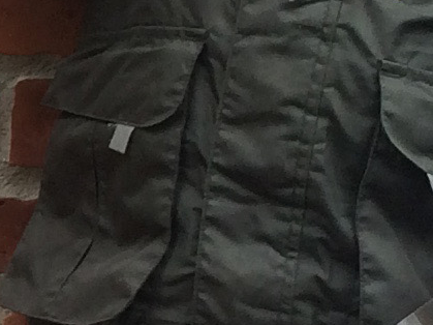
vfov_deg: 6.6
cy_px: 162
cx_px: -657
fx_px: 2826
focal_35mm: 226
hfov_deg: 8.0
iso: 64
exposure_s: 1/100
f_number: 2.2
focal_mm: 4.15
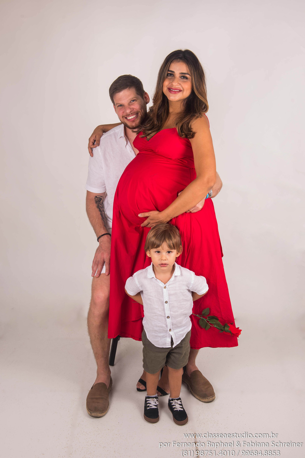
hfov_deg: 33.4
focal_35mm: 40
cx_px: 152
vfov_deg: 48.4
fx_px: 508
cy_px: 229
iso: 50
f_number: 8
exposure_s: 1/60
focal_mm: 40
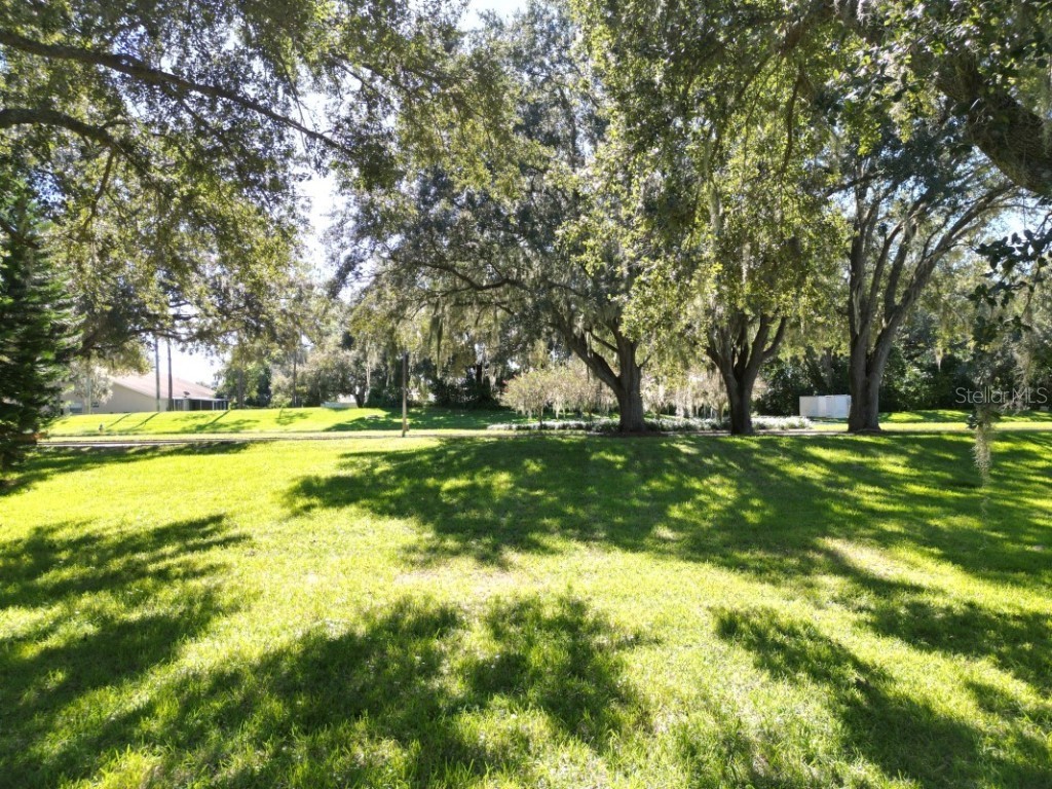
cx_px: 526
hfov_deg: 71.6
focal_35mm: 24
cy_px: 394
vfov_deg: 56.8
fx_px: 729
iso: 110
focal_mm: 6.72
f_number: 1.7
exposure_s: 1/725
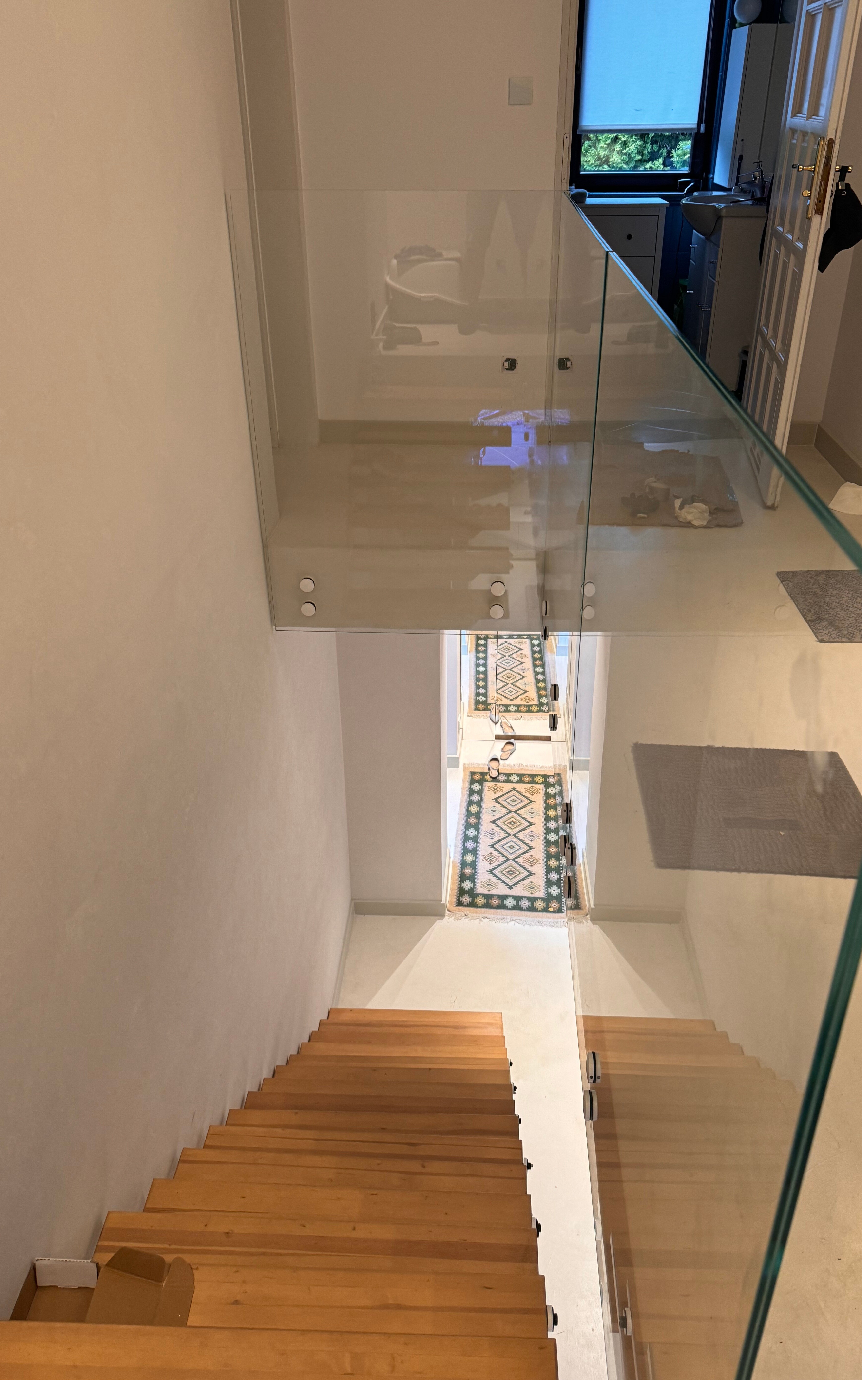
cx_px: 443
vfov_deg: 70.4
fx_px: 977
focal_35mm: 26
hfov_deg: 47.6
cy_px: 678
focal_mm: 6.76
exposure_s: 1/50
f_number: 1.78
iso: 200
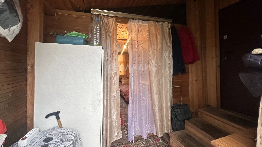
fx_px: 111
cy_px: 67
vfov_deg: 67.0
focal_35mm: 16
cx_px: 132
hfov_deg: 99.4
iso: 160
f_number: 2.2
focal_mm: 2.22
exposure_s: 1/50
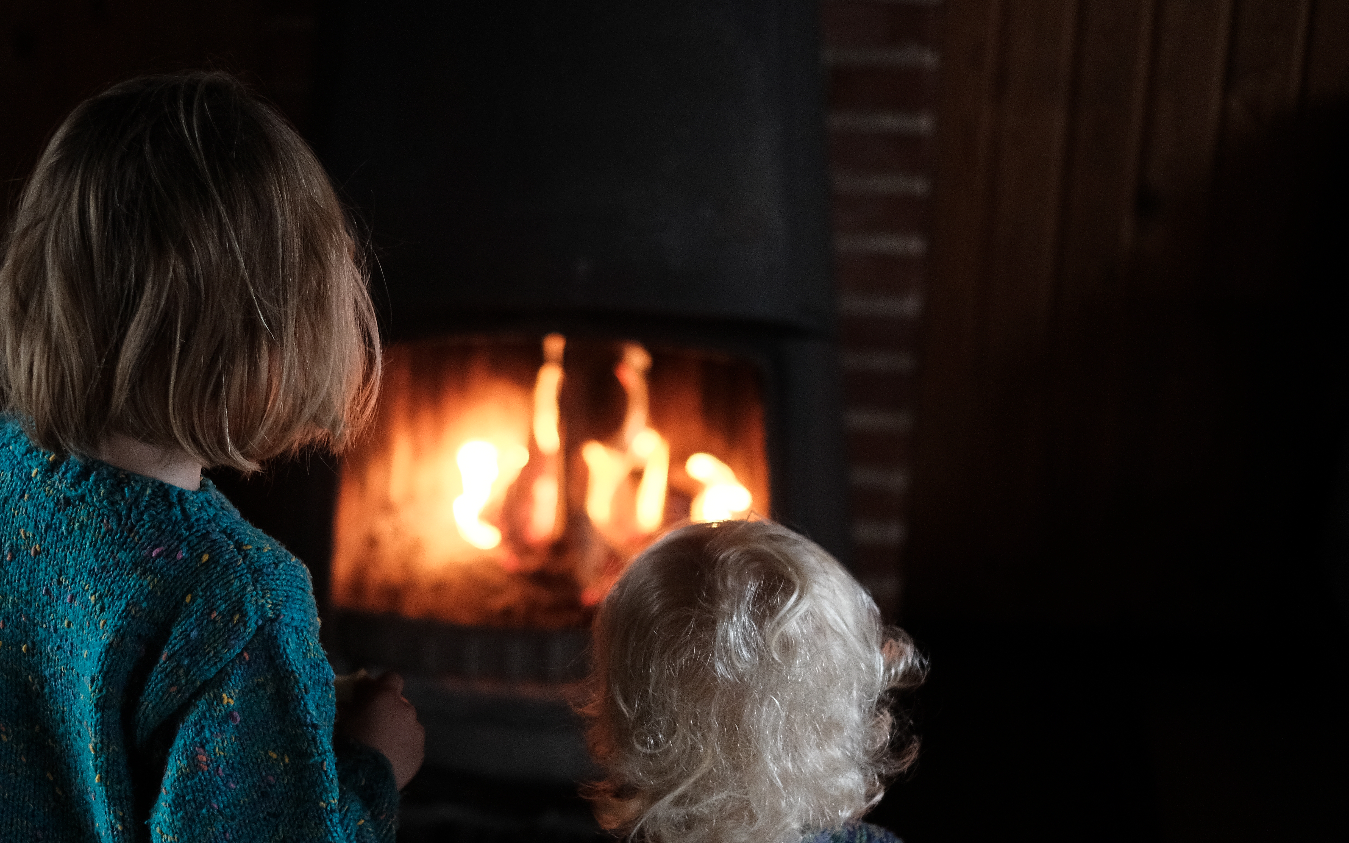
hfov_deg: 31.0
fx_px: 2426
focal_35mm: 66
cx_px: 540
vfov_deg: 19.7
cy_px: 482
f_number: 1.4
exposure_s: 1/160
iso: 2000
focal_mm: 35
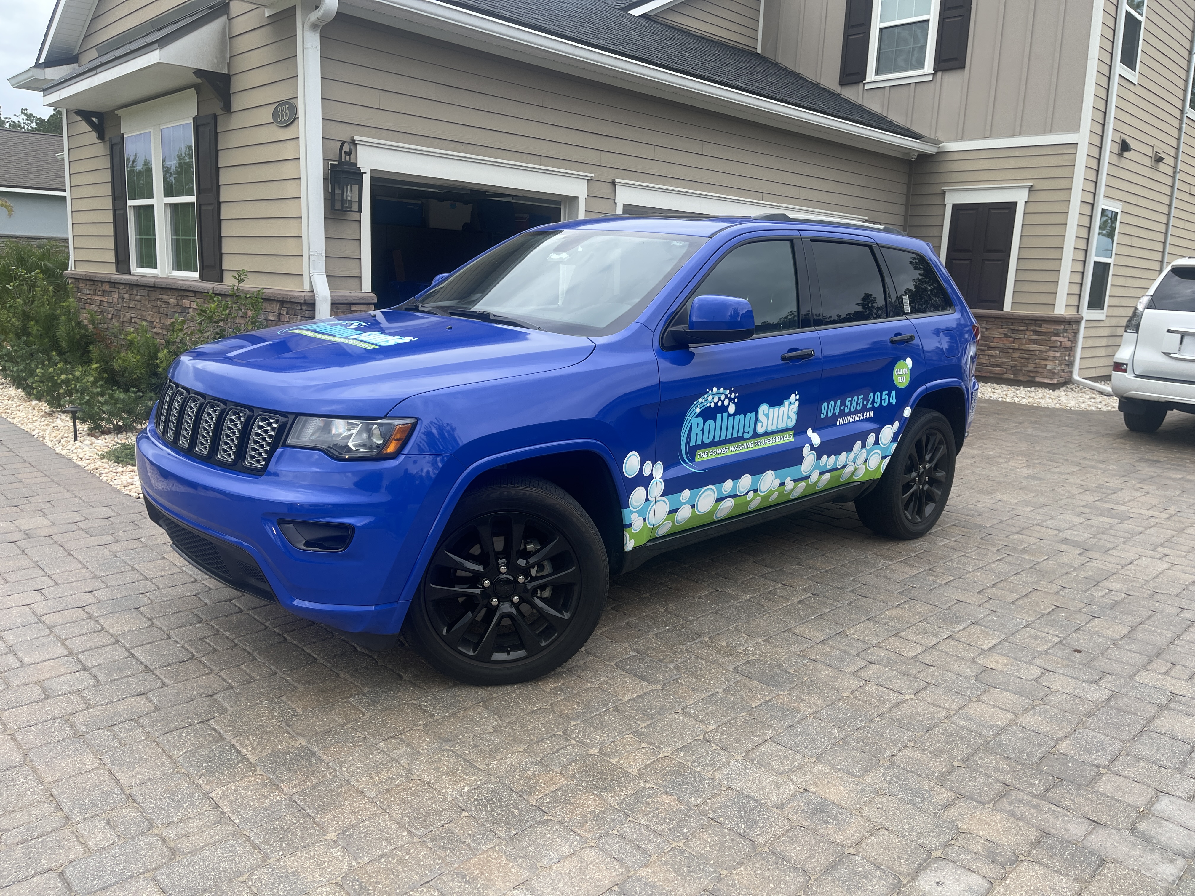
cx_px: 598
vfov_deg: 54.9
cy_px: 448
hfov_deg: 69.4
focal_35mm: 25
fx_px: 863
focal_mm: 5.1
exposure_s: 1/1456
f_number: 1.6
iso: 32
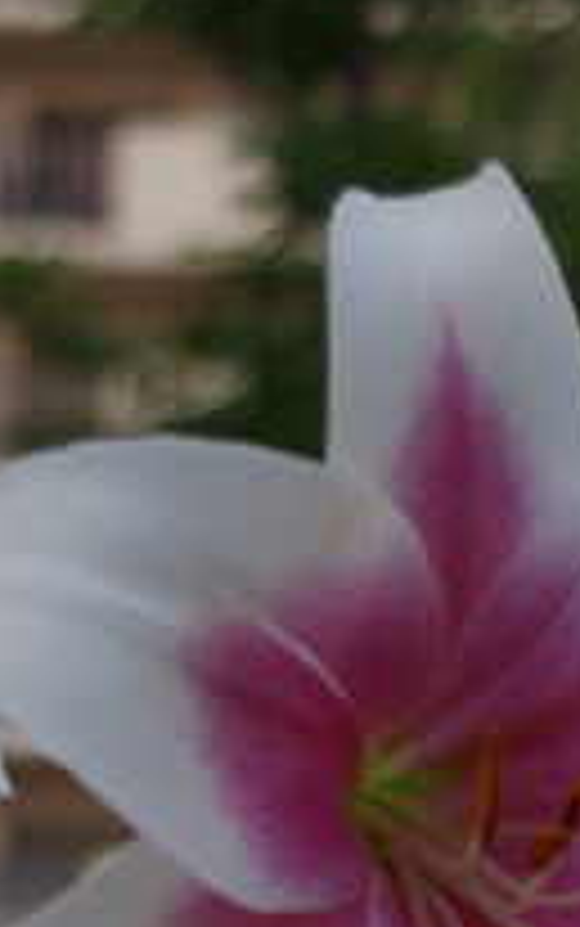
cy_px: 1260
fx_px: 5379
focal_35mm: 213
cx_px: 1111
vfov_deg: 9.6
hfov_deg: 6.0
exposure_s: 1/200
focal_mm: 28.13
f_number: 4
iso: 200
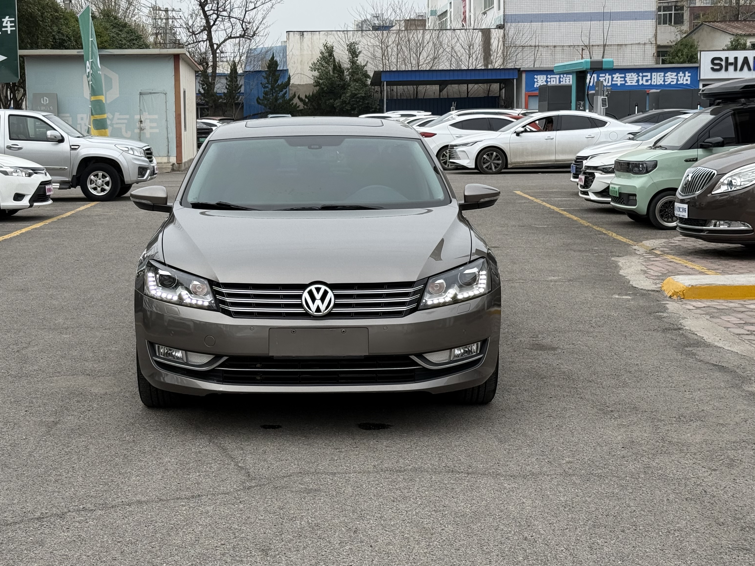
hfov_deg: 30.7
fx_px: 1374
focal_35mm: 63
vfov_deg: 23.3
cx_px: 313
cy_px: 264
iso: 64
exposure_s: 1/2208
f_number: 1.78
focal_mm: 6.76
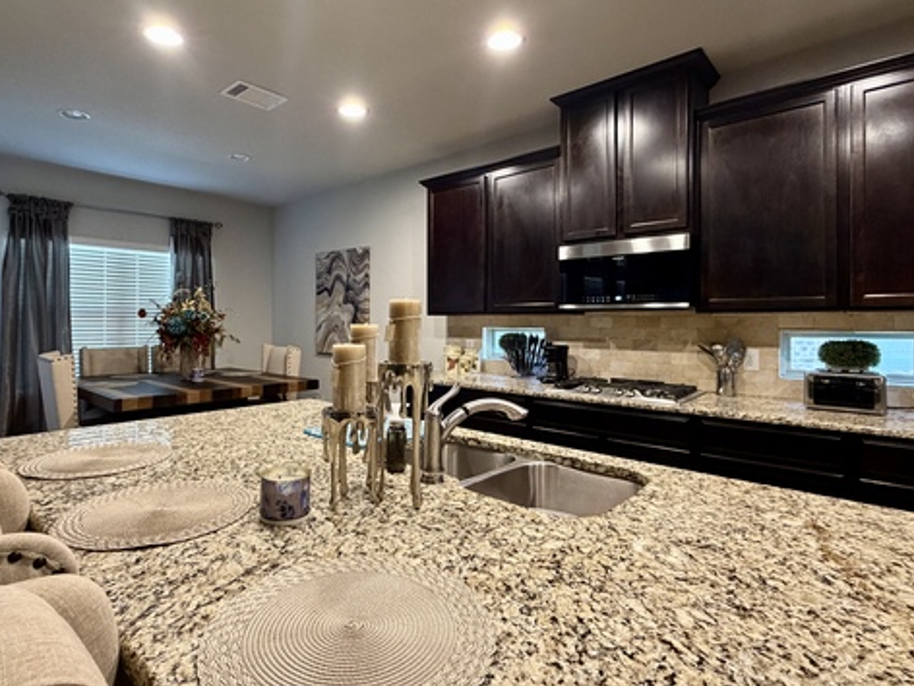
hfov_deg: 84.4
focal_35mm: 19
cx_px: 412
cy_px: 322
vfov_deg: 68.6
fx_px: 502
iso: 400
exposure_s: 1/60
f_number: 2.2
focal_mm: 2.22
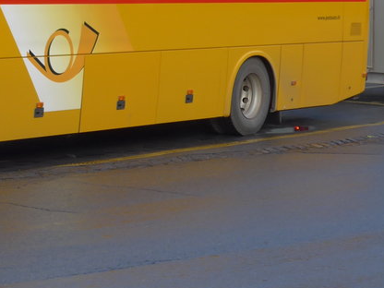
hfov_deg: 12.9
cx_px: -54
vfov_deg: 9.7
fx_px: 1664
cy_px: -88
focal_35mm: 150
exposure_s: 1/160
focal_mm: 10.7
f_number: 3.3
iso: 80
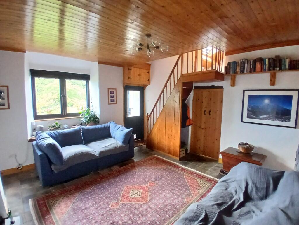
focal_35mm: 17
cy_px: 112
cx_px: 150
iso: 400
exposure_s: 1/33.3
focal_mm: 1.4
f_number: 2.2
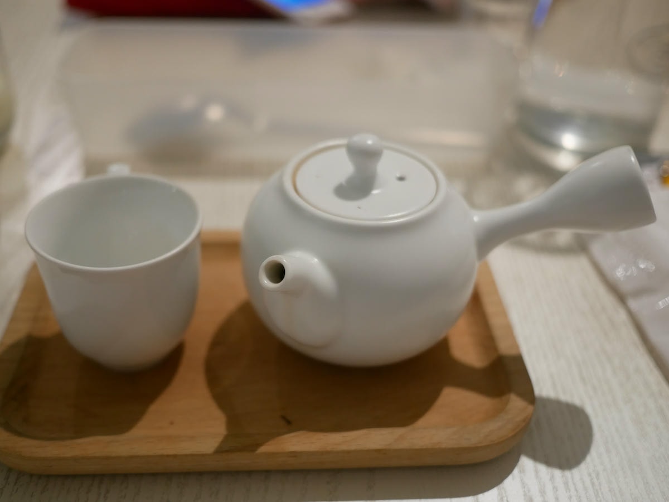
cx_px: 334
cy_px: 251
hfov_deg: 46.8
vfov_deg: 36.0
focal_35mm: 40
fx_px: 773
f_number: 1.7
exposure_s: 1/60
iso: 640
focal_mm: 20
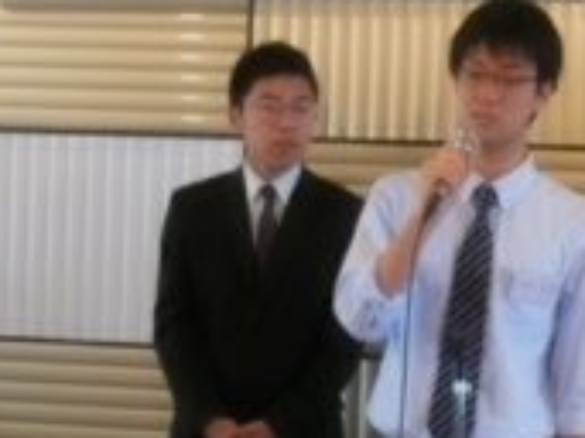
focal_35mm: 157
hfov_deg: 12.4
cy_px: 287
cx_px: 619
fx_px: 2651
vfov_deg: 9.4
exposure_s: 1/40
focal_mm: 10.7
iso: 400
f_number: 5
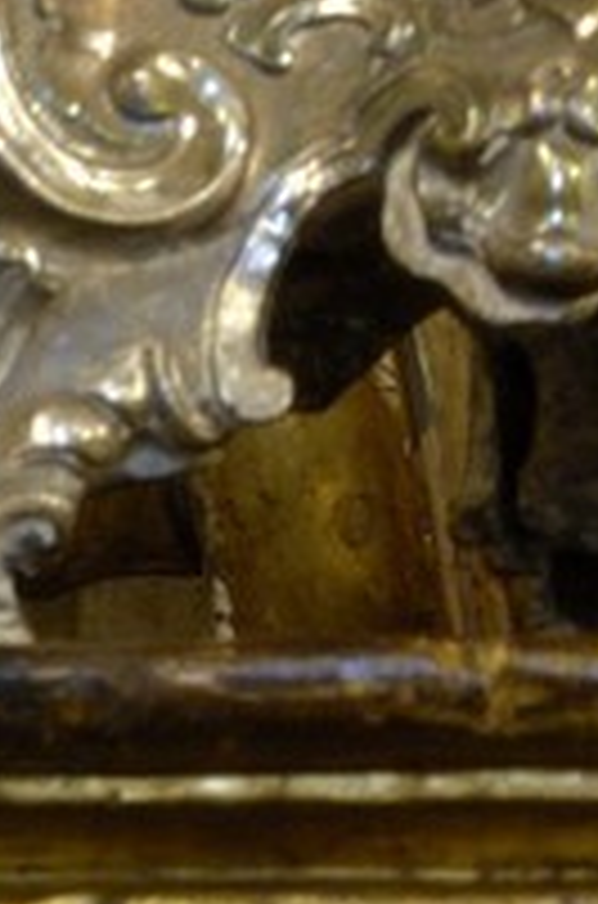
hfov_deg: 0.8
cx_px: 2356
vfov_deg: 1.1
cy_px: -2667
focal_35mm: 1794
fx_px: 44930
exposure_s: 8
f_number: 13
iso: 100
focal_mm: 150
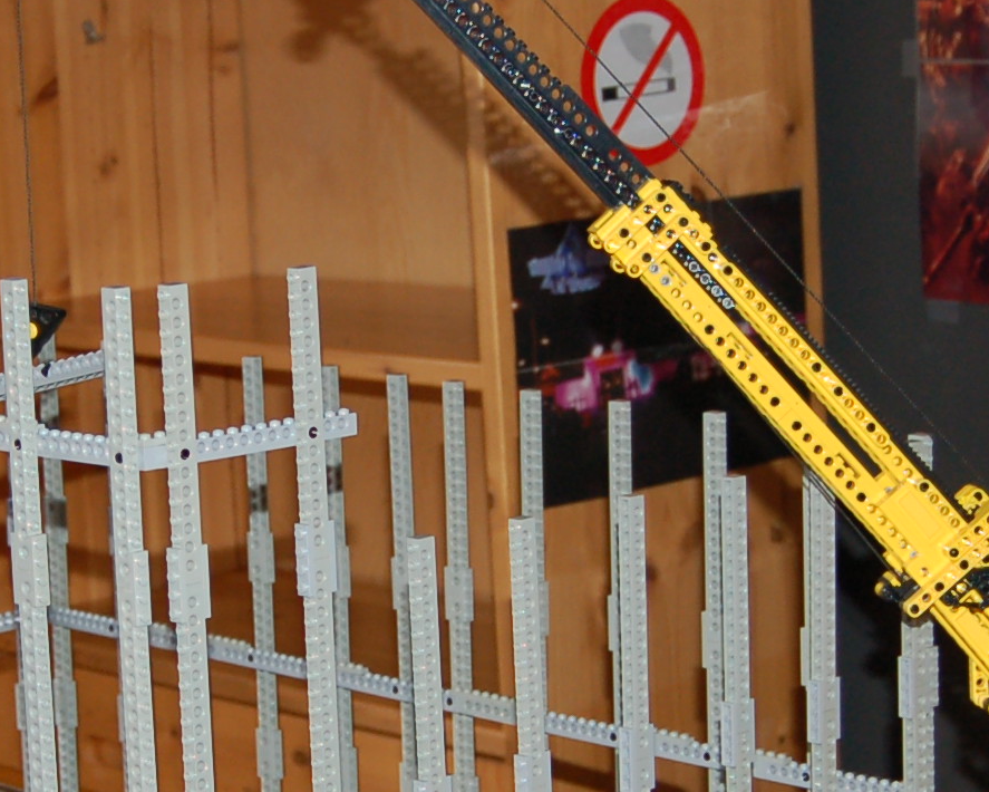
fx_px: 3630
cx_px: 292
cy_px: 471
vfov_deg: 12.4
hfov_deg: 15.5
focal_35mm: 124
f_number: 4
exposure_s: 1/60
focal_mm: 26
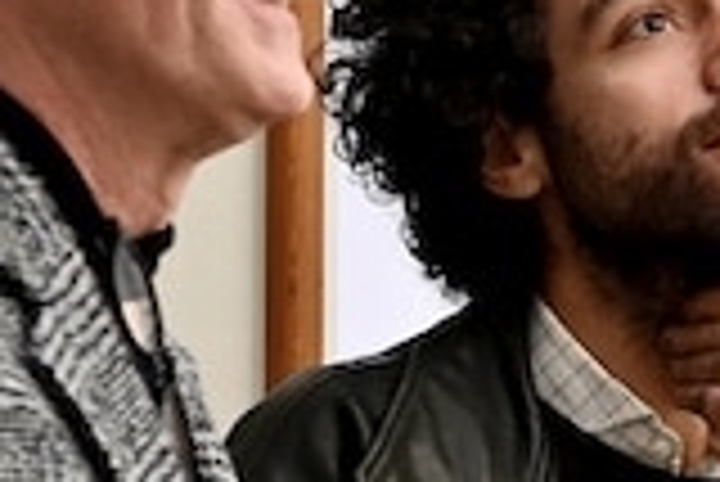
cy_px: 327
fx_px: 5645
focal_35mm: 282
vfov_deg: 4.9
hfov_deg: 7.3
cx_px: 720
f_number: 3.5
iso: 500
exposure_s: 1/100
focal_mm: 44
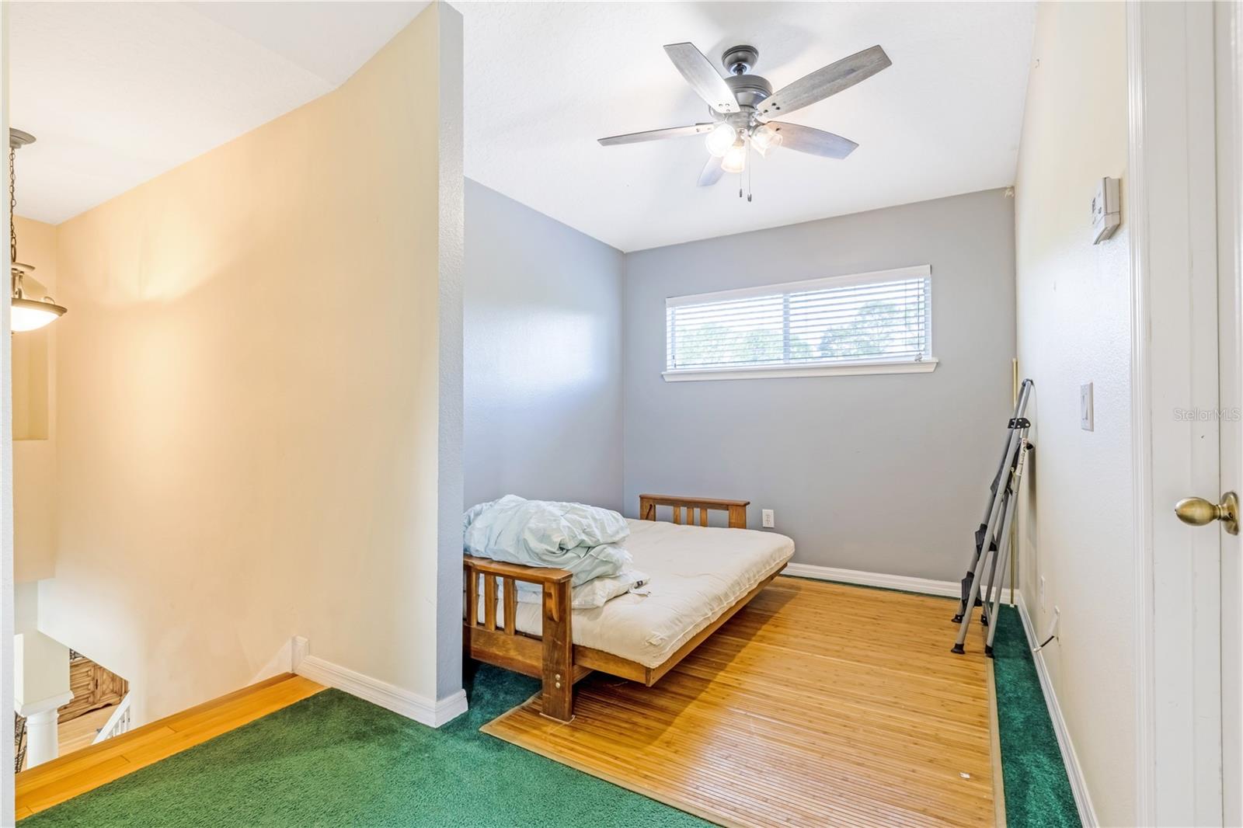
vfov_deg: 72.0
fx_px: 570
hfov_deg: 95.0
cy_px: 414
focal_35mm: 16
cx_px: 622
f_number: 9
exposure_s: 1/125
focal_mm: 11
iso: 250
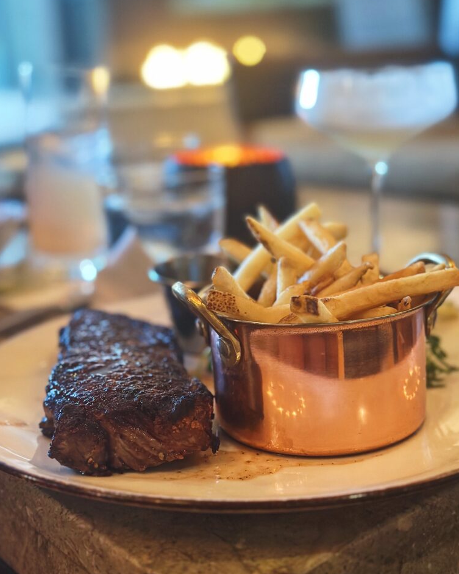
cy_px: 264
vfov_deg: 36.6
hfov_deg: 29.7
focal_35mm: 51
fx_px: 866
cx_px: 230
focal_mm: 6.86
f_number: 1.78
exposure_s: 1/30
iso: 640
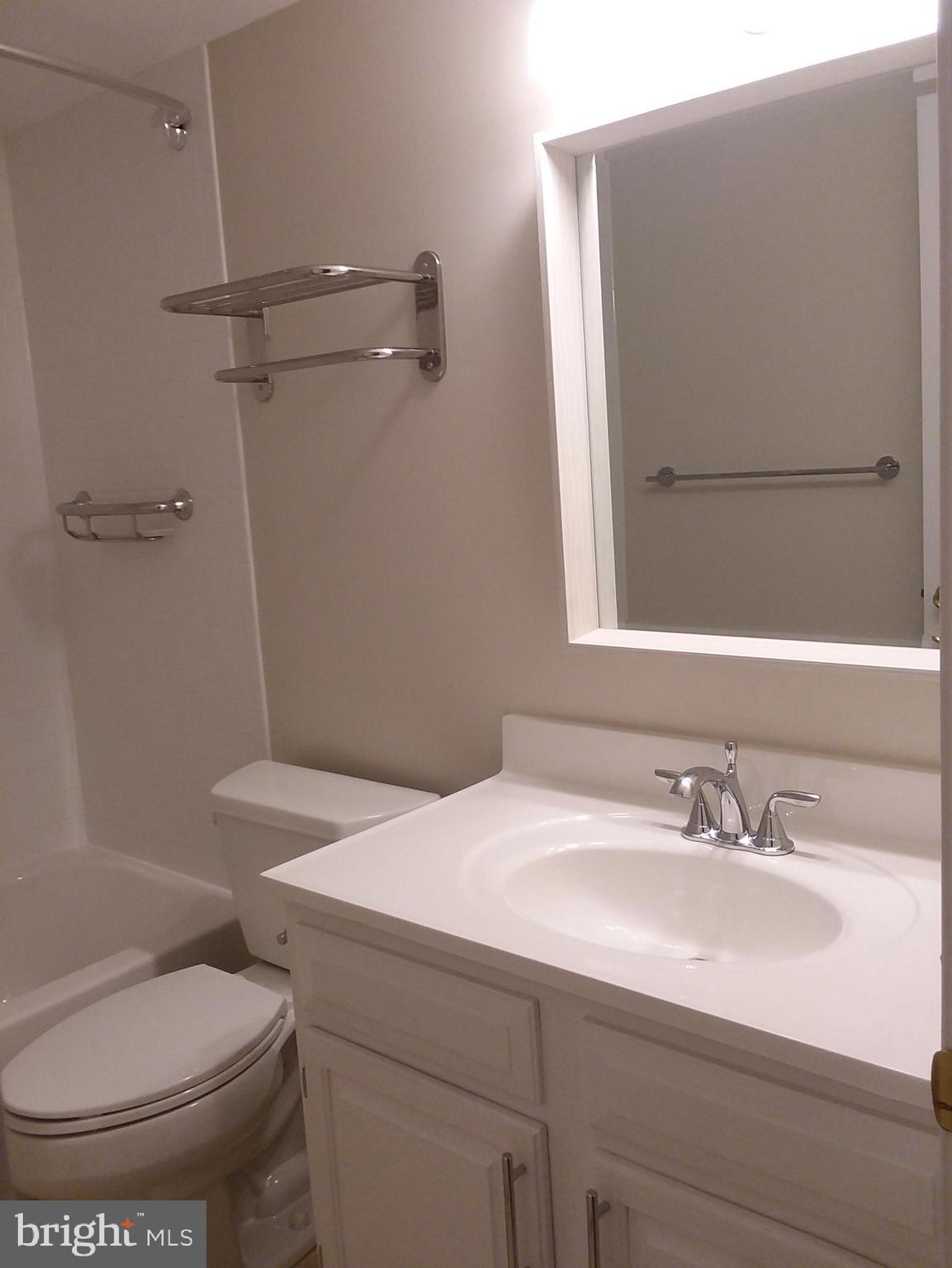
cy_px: 634
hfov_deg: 48.3
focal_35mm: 29
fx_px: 1063
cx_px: 476
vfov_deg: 61.6
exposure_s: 1/40
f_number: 1.9
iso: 50
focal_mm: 2.47
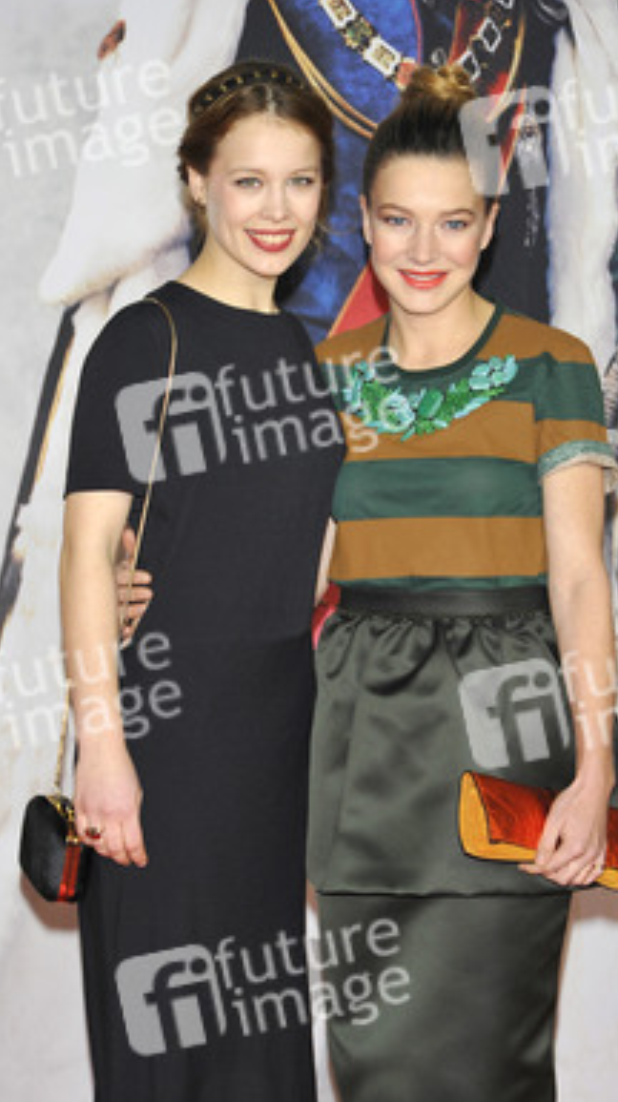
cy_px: 558
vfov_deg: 19.6
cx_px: 348
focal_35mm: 109
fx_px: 3182
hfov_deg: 11.1
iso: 500
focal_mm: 100
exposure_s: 1/200
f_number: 6.3
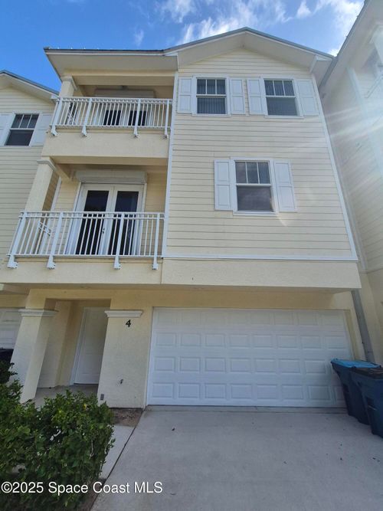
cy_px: 256
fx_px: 192
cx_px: 192
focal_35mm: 13
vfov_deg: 106.2
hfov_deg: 89.9
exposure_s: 1/1996
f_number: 2.2
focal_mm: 1.74
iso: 125
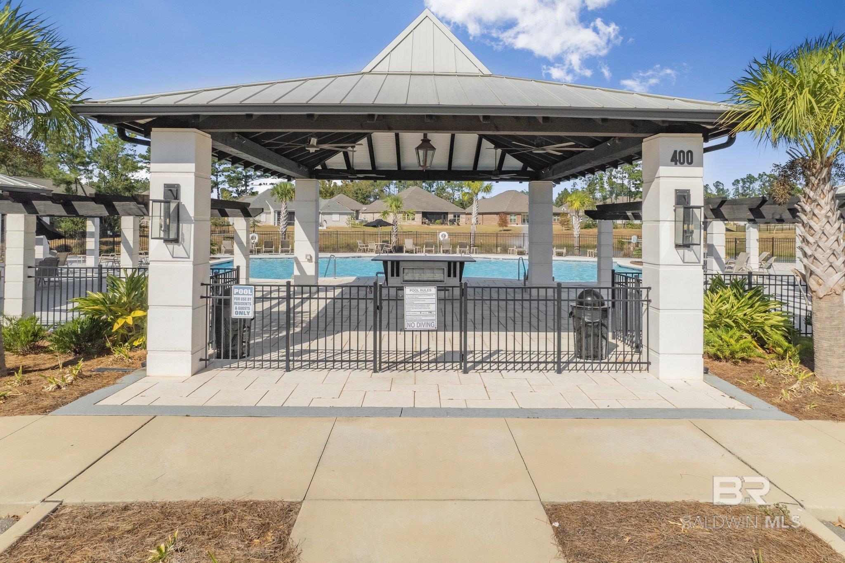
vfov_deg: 57.2
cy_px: 282
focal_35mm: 22
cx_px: 422
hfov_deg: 78.6
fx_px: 516
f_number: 2.8
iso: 140
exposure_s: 1/160
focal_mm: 8.38
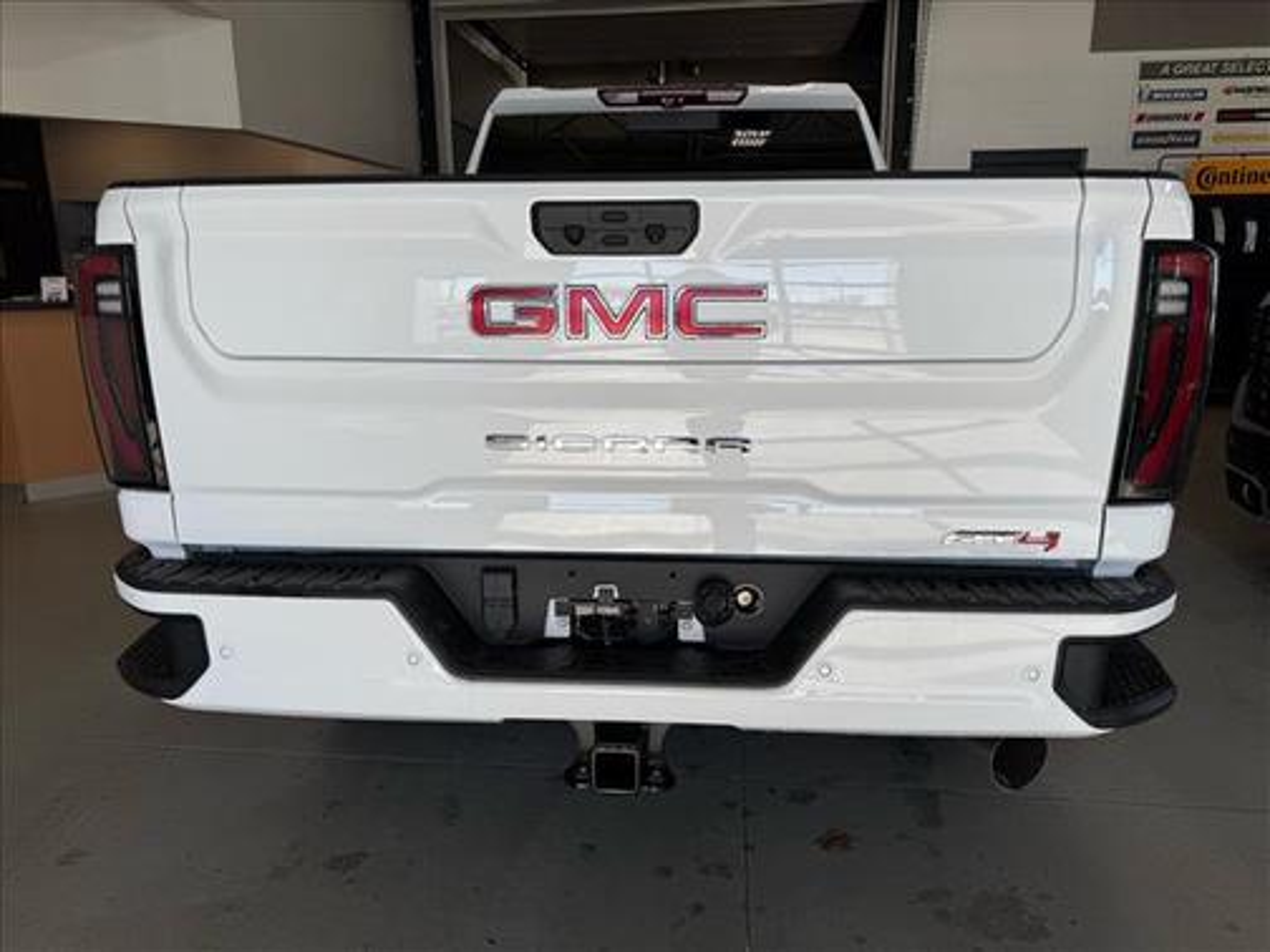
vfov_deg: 56.8
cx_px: 635
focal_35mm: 24
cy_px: 476
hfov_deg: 71.6
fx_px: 881
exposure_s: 1/900
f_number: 1.78
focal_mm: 6.76
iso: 80
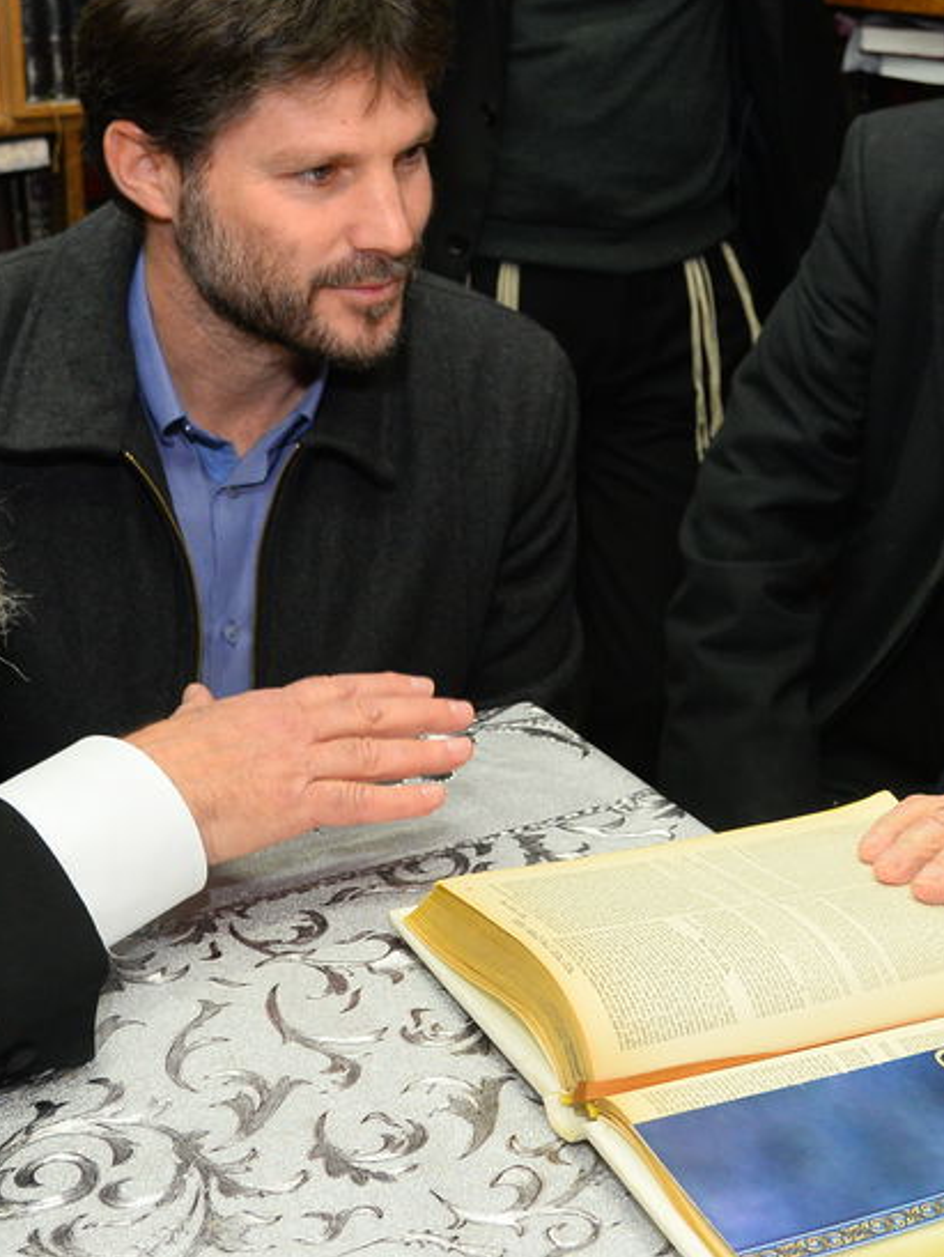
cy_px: 380
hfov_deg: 24.8
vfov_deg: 32.3
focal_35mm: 59
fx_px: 2143
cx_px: 604
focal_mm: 24
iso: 1250
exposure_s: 1/125
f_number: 5
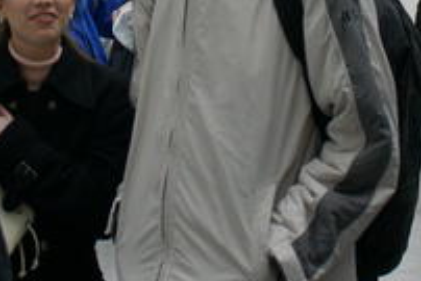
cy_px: -124
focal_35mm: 114
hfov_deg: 17.9
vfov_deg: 11.6
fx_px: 1334
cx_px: 158
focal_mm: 24
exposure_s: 1/100
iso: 200
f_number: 4
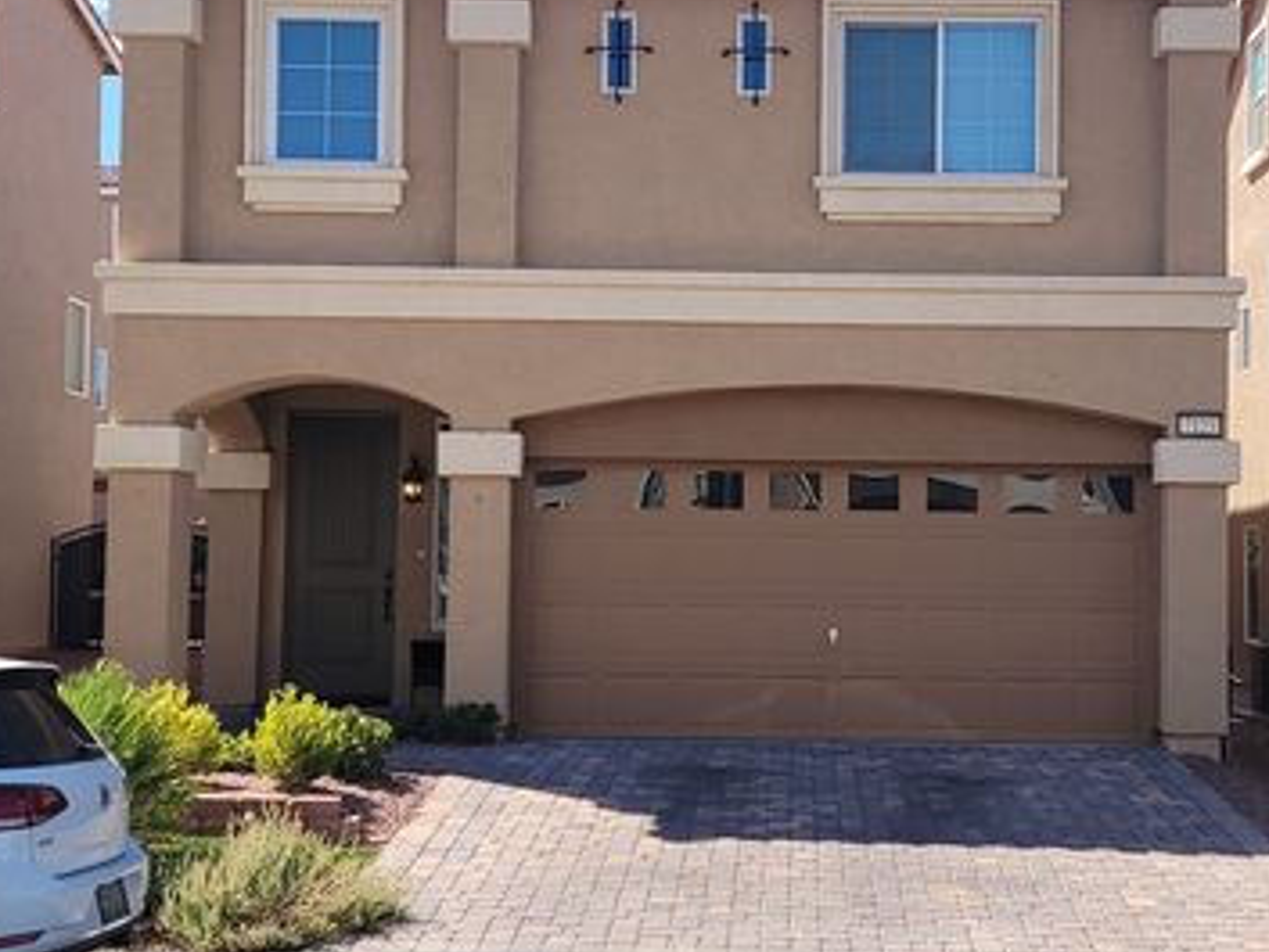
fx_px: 1247
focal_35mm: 34
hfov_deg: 53.1
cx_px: 820
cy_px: 501
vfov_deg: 41.8
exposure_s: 1/550
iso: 16
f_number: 1.8
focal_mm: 6.7
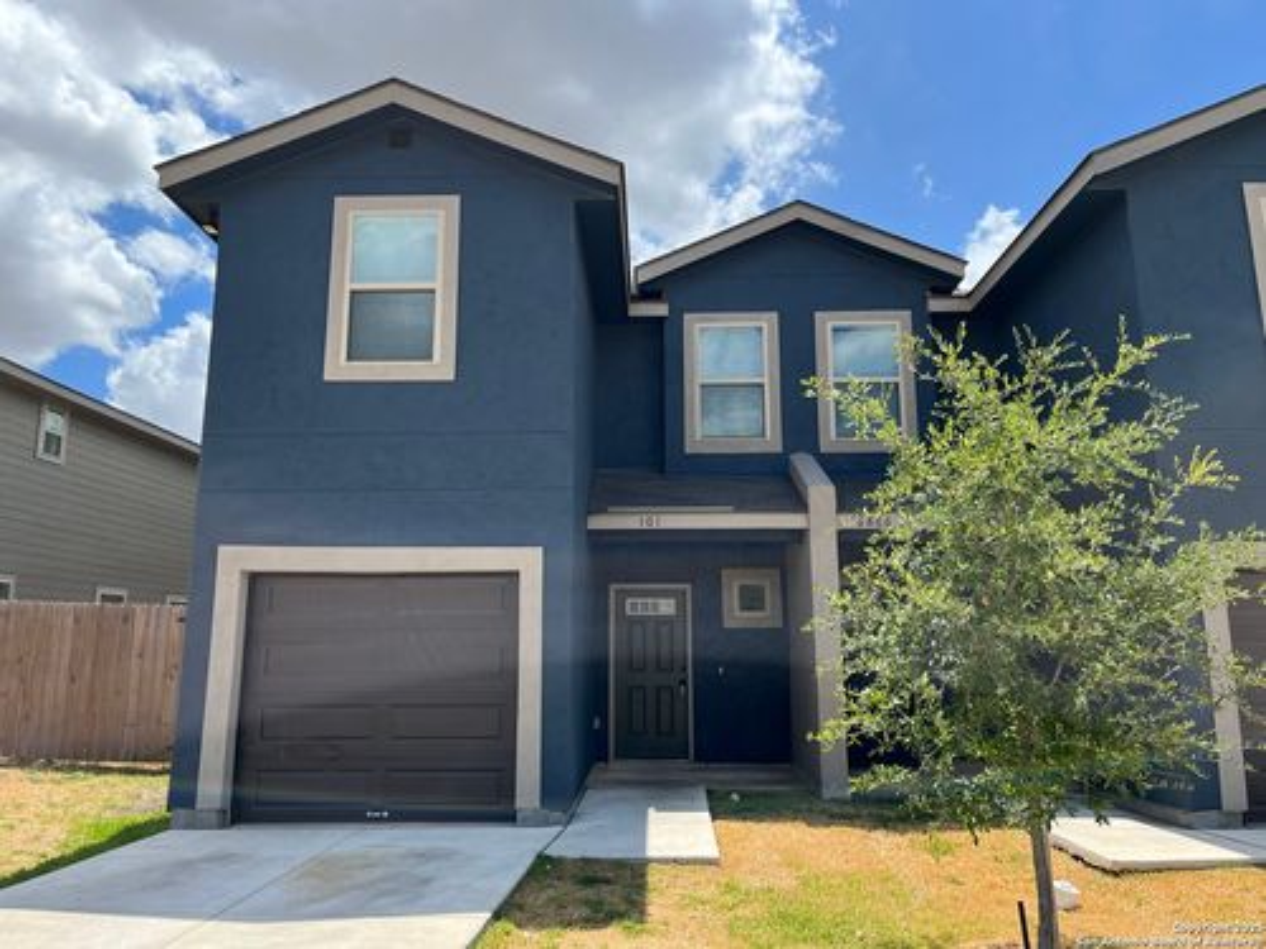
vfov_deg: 53.1
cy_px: 474
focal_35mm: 26
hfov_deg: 67.3
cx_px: 633
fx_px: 951
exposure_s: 1/2632
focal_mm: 5.1
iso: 50
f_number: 1.6
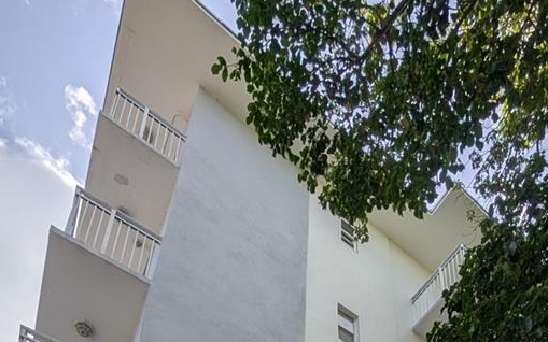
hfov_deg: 62.2
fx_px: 448
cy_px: 603
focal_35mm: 30
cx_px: 338
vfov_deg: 23.2
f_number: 1.7
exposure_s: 1/2924
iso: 46
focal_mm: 2.02
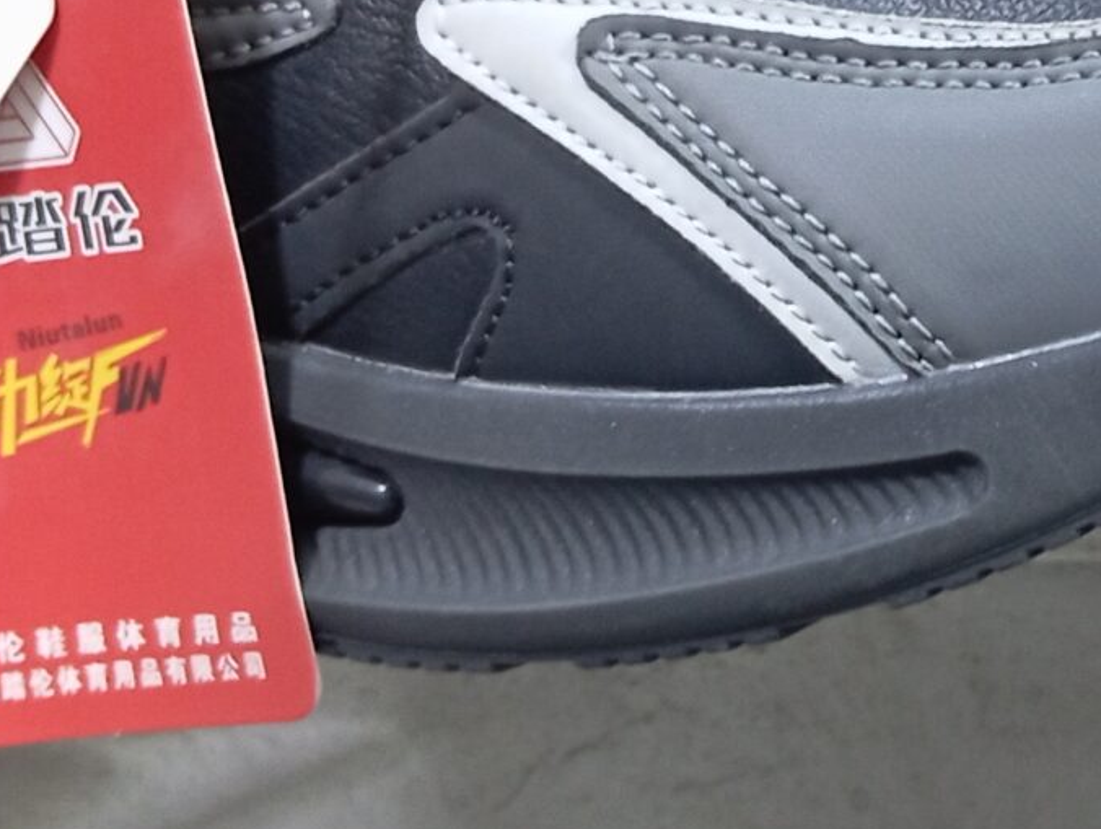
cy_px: -80
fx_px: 3376
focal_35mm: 106
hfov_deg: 17.5
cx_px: 1363
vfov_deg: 13.7
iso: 738
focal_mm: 4.22
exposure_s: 1/33.3
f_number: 1.8
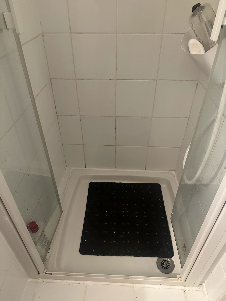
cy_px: 150
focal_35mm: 24
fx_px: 209
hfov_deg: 56.8
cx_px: 113
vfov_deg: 71.6
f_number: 1.78
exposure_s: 1/33
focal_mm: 6.86
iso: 640
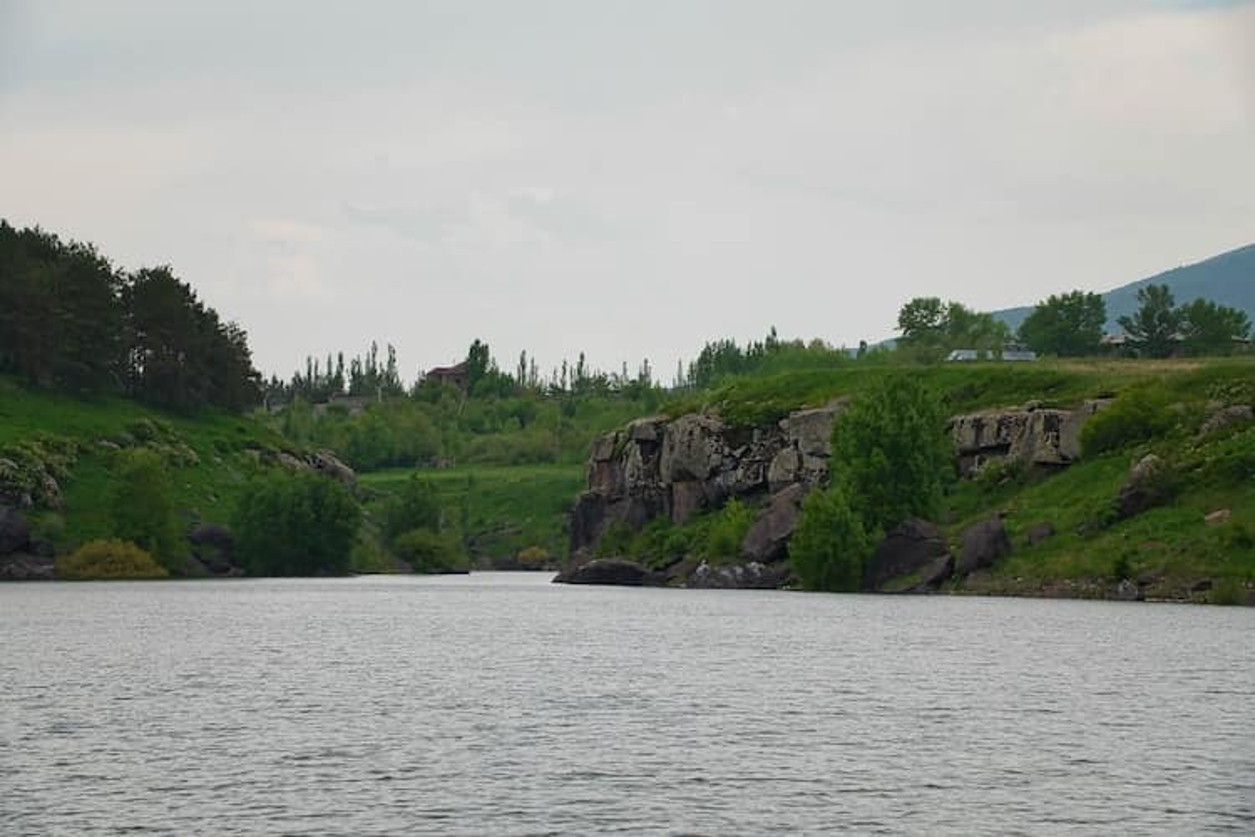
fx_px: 5717
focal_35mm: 164
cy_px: 418
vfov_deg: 8.4
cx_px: 628
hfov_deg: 12.5
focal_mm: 60.29
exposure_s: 1/125
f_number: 8
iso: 125
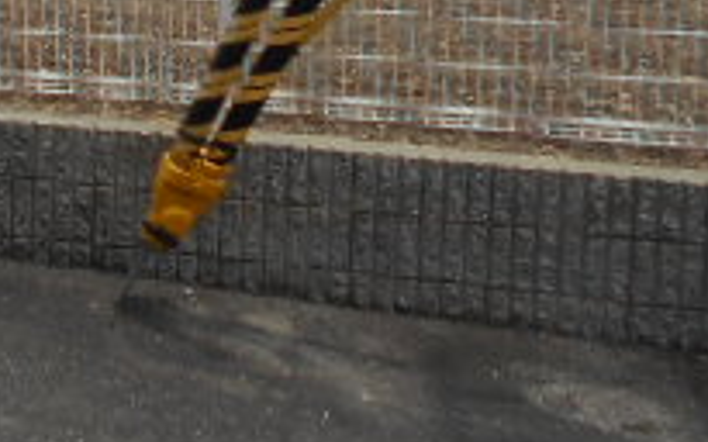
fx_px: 1659
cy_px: -311
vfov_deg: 13.8
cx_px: -245
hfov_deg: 21.5
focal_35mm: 86
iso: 80
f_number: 3.2
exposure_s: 1/800
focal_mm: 4.6
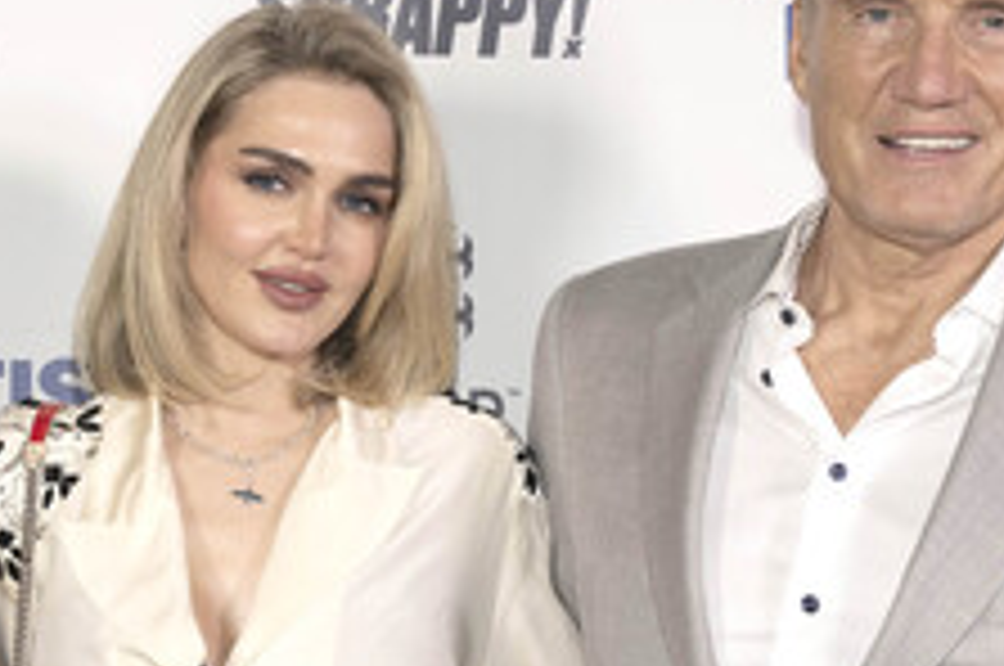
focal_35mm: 87
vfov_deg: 15.6
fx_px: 2423
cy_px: 428
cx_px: 376
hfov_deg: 23.4
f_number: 5
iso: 800
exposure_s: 1/200
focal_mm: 43
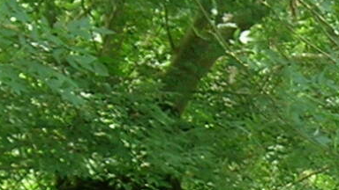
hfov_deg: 5.7
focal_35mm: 370
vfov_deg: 3.3
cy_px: 333
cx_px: 689
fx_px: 3326
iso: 64
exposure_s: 1/63.8
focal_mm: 10.6
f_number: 3.2
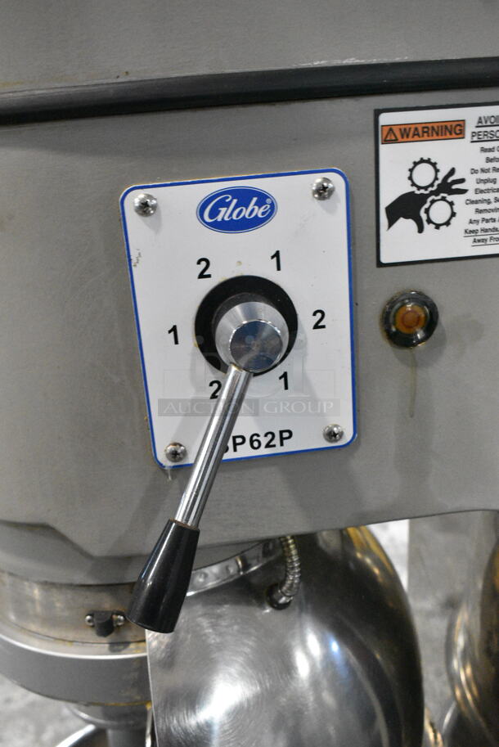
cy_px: 374
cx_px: 250
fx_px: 716
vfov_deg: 55.1
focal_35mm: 34
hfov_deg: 38.4
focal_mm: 23
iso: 6400
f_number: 7.1
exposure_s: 1/320
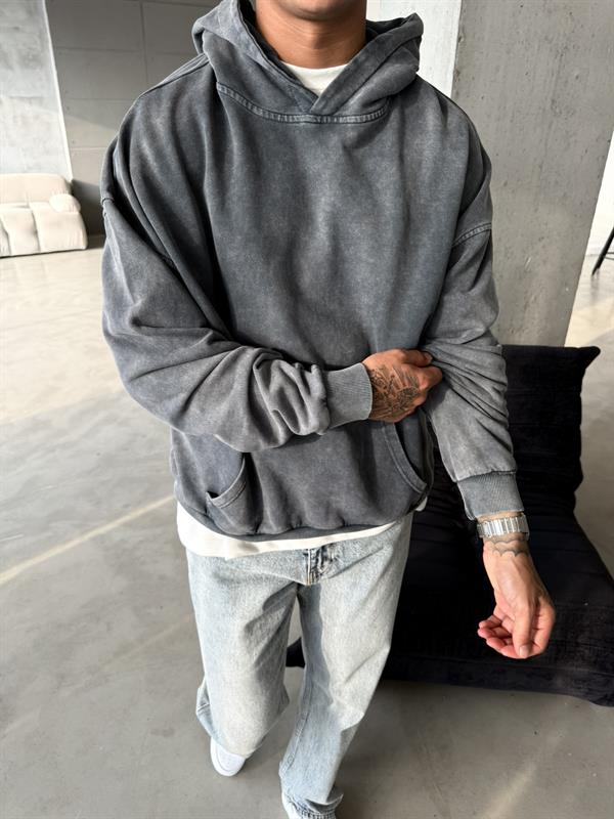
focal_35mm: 24
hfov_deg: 56.8
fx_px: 568
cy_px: 410
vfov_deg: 71.6
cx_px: 307
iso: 64
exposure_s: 1/138
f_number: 1.78
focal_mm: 6.76
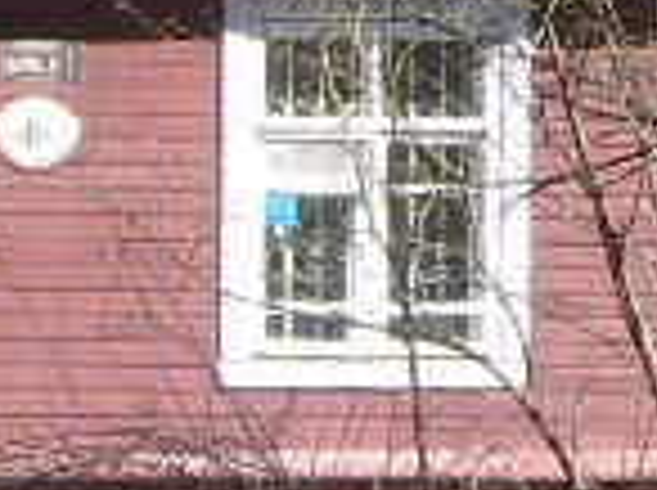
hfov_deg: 5.2
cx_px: 1238
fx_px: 7068
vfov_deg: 4.0
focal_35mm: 373
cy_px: -135
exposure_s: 1/419
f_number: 3.4
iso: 50
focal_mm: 8.9
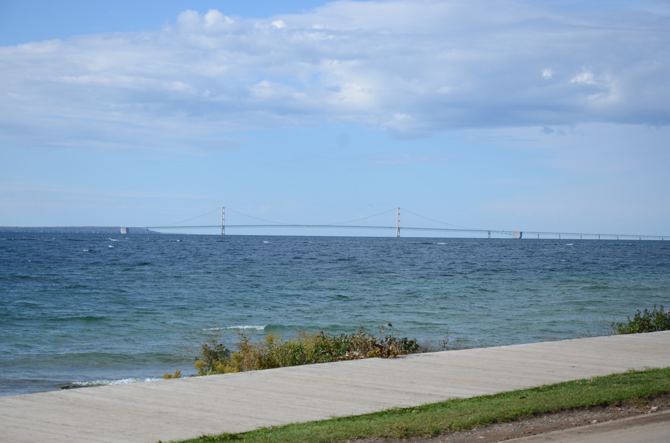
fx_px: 1448
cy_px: 222
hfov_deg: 26.0
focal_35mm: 78
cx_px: 335
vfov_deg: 17.4
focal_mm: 52
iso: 100
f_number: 6.3
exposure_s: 1/640
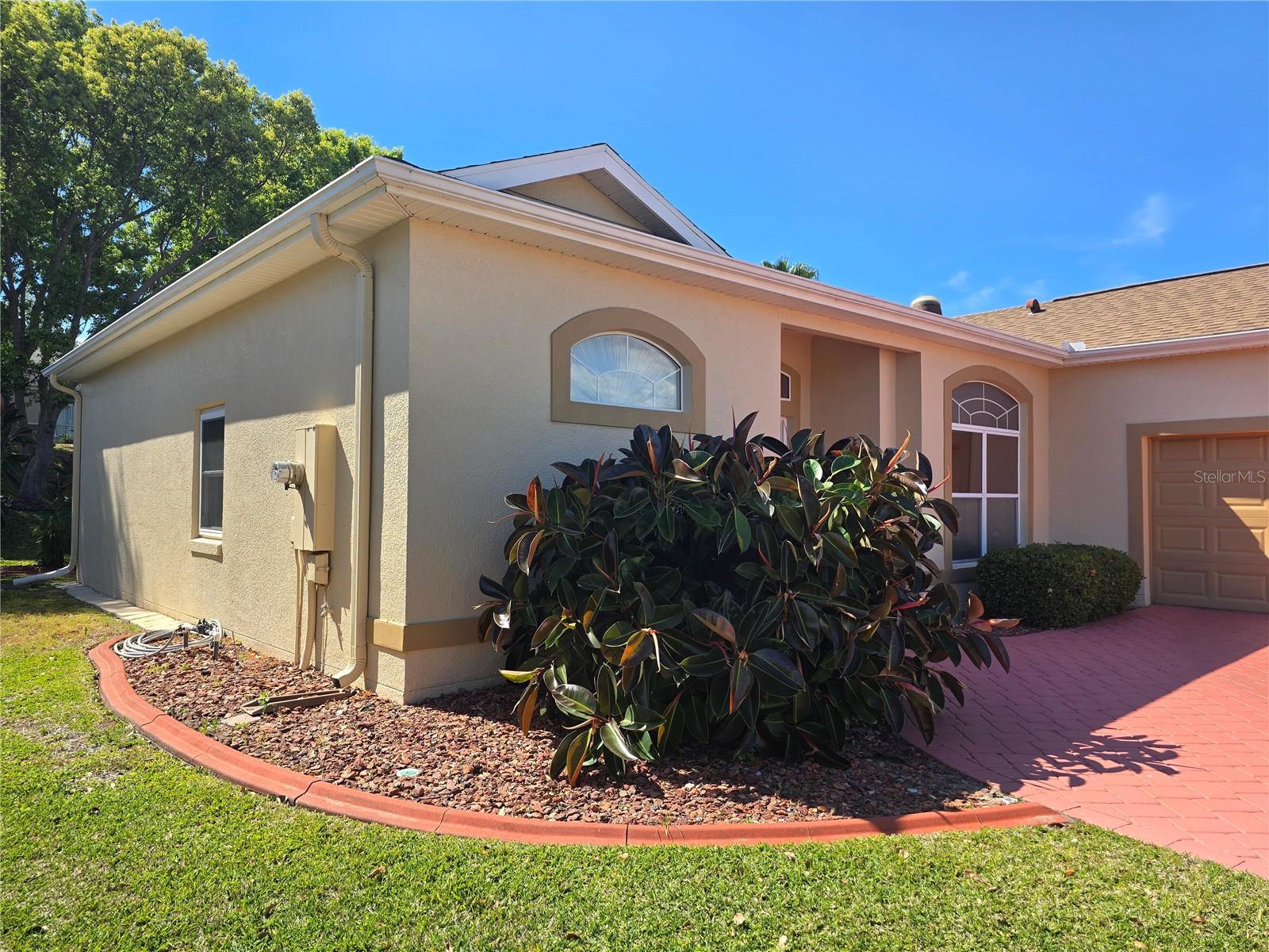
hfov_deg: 73.9
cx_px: 634
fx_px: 843
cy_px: 476
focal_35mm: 23
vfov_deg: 58.9
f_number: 1.7
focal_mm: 6.3
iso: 12
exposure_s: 1/511
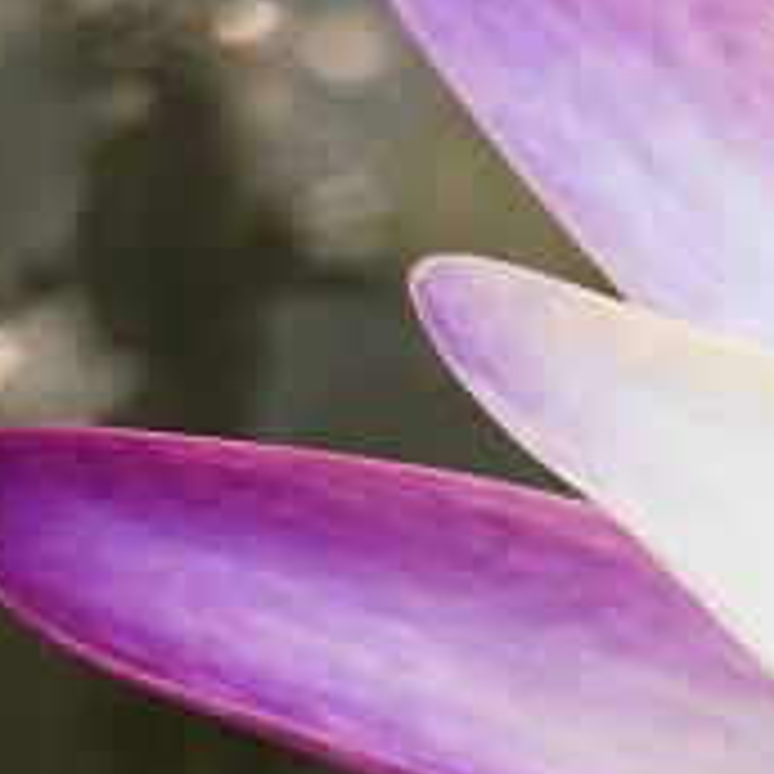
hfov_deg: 7.0
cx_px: 1624
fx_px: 6046
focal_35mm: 239
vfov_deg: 7.3
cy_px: 788
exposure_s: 1/582
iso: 25
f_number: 2.2
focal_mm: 4.15
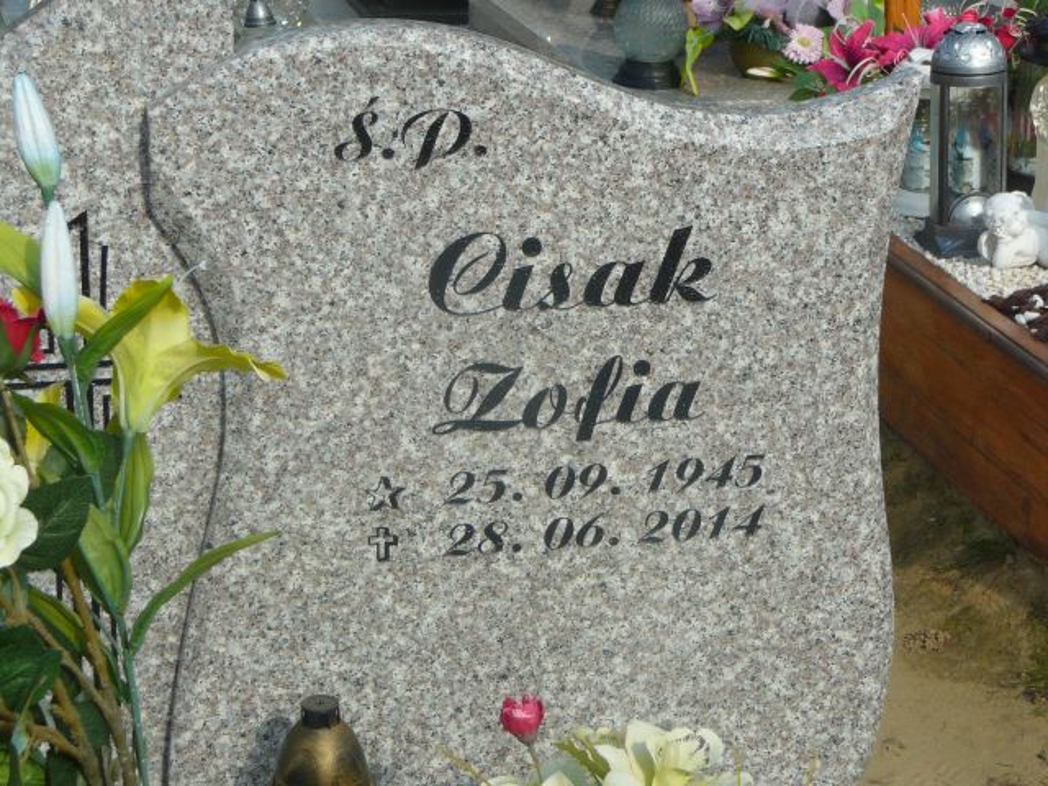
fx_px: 2483
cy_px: 393
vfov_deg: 18.0
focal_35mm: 82
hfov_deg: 23.8
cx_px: 524
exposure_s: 1/400
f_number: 6.3
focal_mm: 12.2
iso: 80
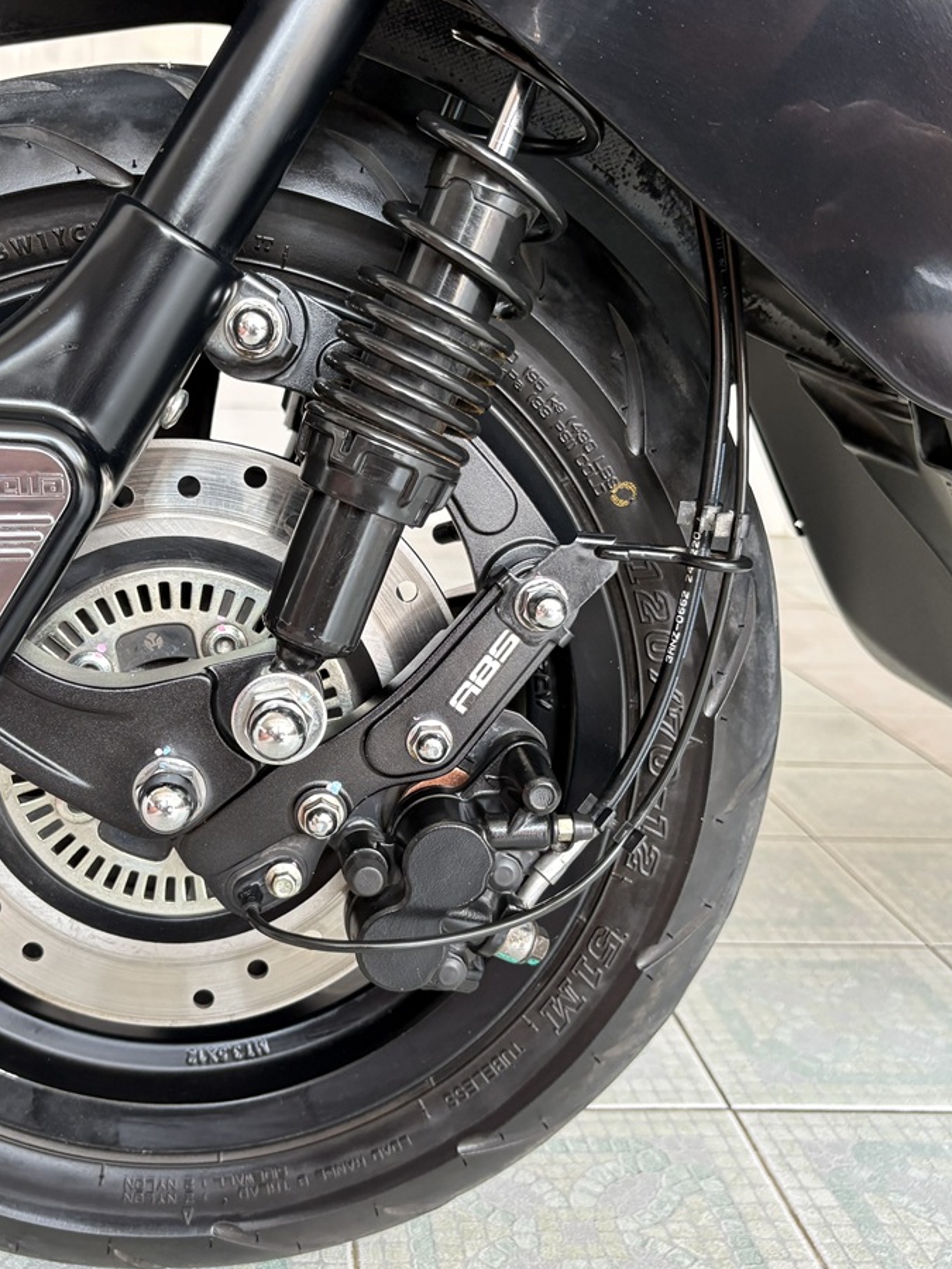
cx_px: 360
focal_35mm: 37
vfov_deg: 50.1
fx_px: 1356
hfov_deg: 38.5
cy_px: 627
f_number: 1.6
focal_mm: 5.96
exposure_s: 1/60
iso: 125
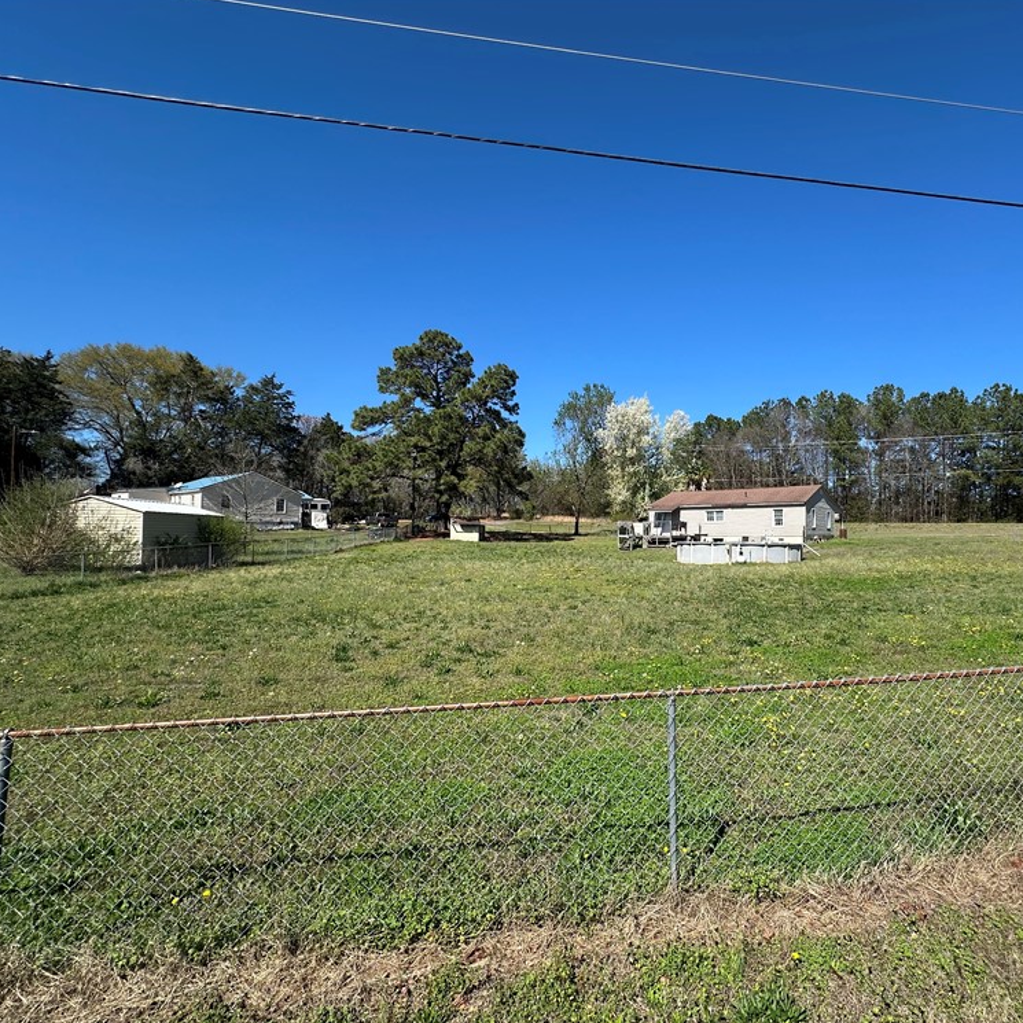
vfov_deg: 84.0
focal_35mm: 17
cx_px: 632
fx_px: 568
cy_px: 519
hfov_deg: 82.6
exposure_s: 1/1667
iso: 50
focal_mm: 2.22
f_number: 2.2
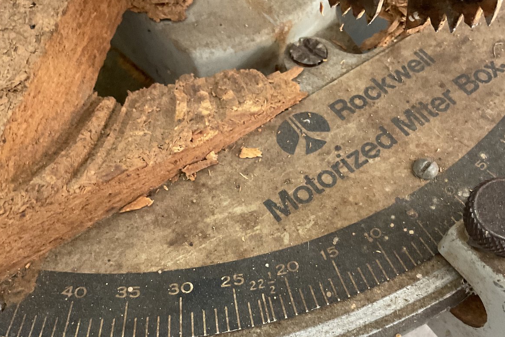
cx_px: 307
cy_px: 208
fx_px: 547
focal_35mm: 39
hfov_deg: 49.2
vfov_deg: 34.1
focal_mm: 3
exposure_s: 1/60
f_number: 1.8
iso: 250
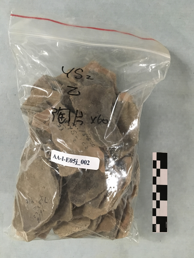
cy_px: 129
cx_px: 97
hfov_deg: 48.2
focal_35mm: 29
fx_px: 217
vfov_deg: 61.7
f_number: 2.2
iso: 250
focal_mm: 4.15
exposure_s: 1/15
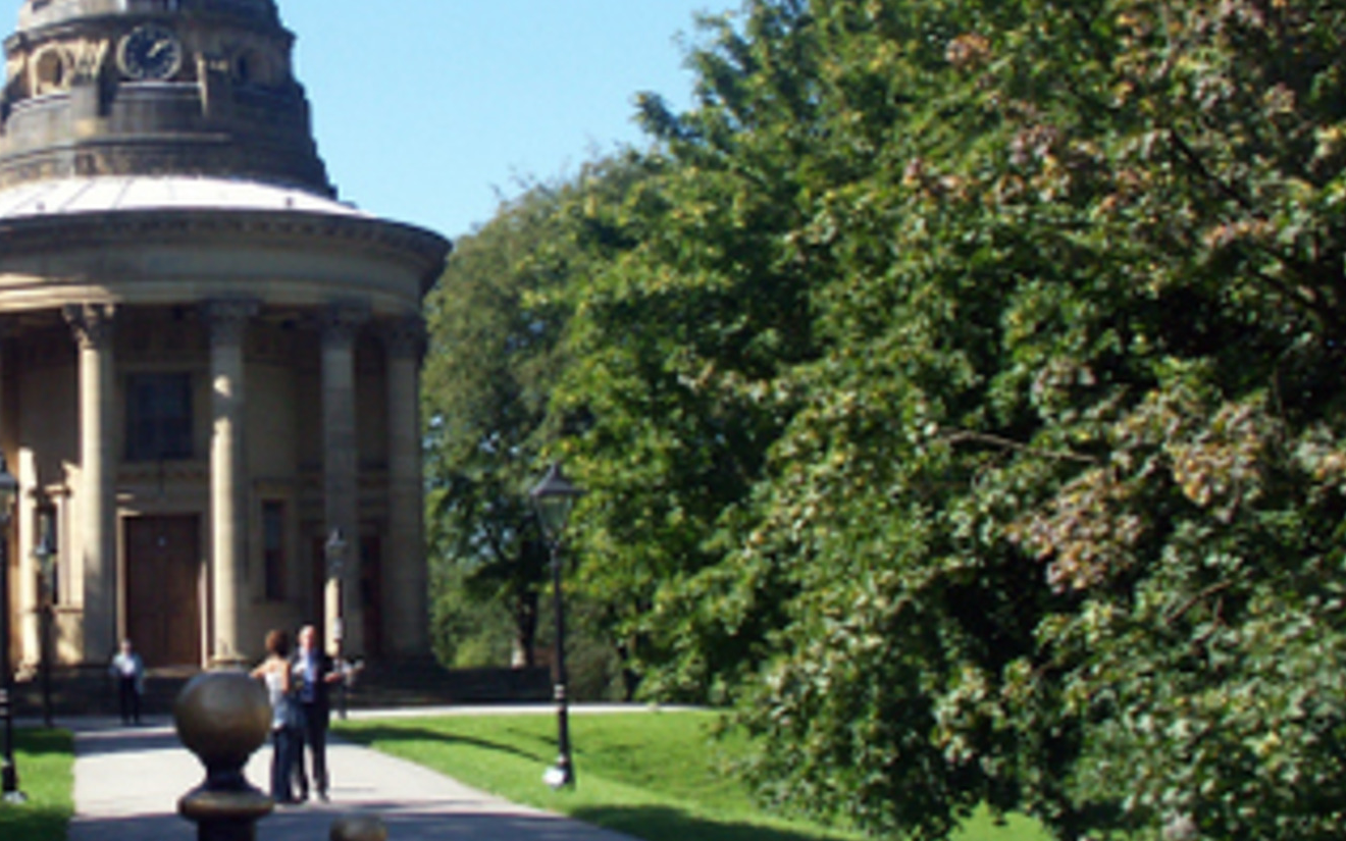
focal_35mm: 53
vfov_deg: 24.2
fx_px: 1944
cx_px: 504
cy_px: 218
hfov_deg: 37.9
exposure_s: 1/250
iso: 100
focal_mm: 8.54
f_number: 6.3
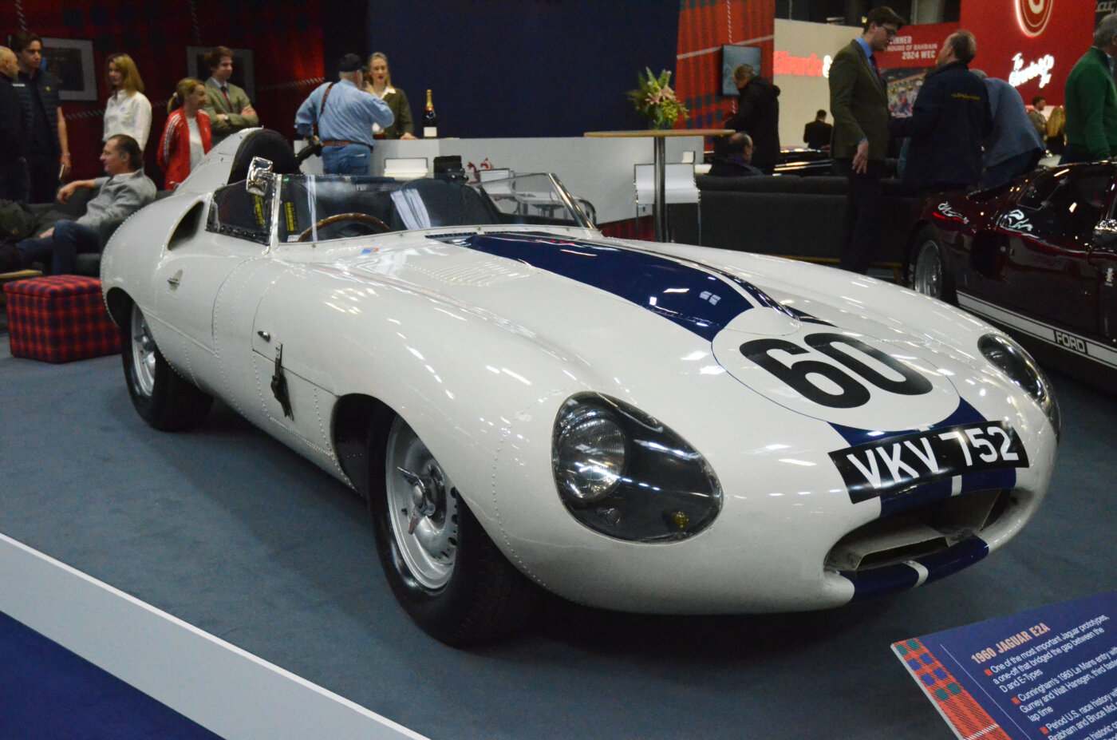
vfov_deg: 32.9
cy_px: 370
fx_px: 1254
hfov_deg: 48.0
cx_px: 558
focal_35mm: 40
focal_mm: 27
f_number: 3.8
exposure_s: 1/2000
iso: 6400
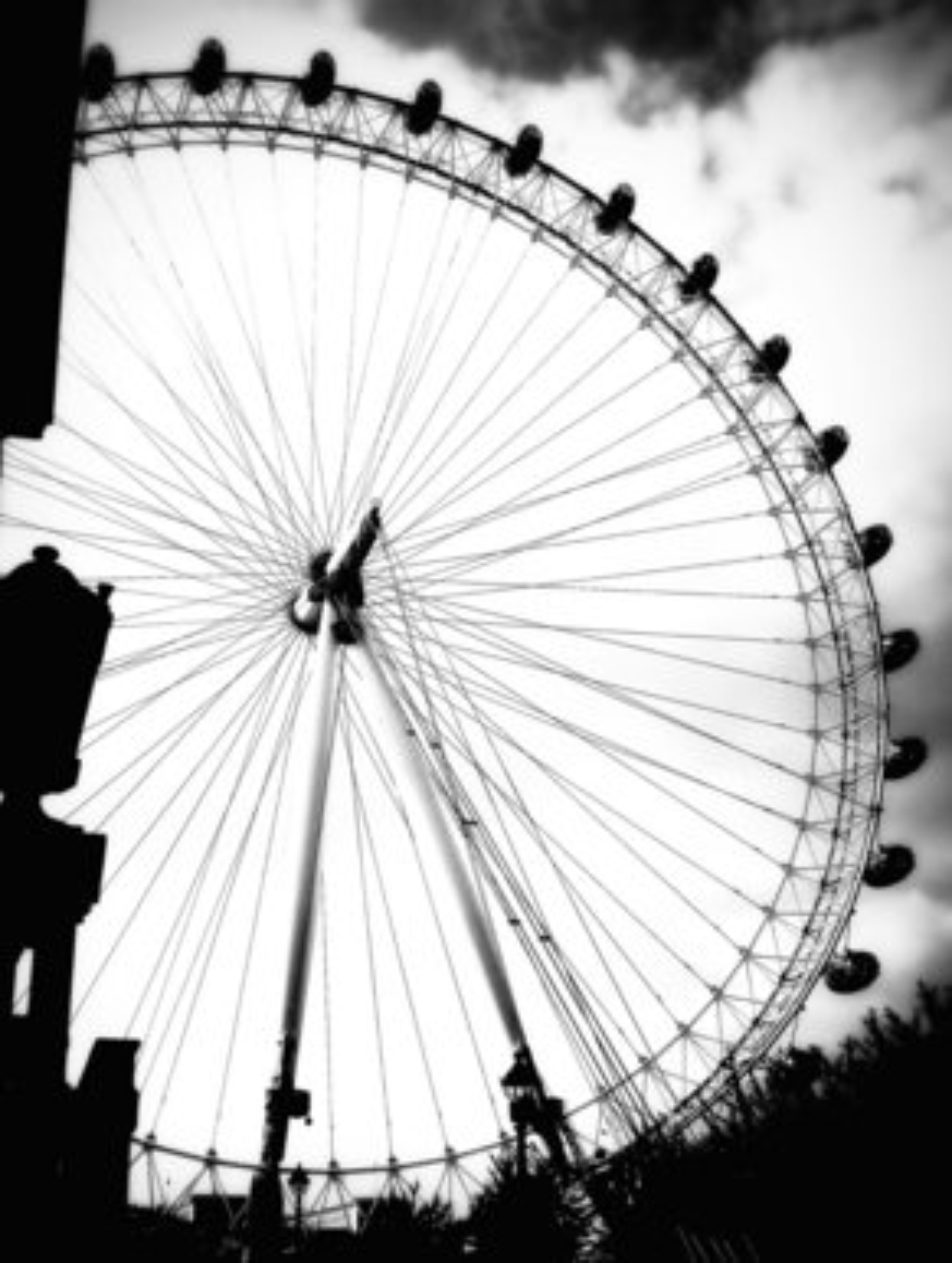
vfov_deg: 48.9
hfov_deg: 37.8
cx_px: 476
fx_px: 1389
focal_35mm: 38
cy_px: 632
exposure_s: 1/800
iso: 64
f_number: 4.6
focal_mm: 6.3
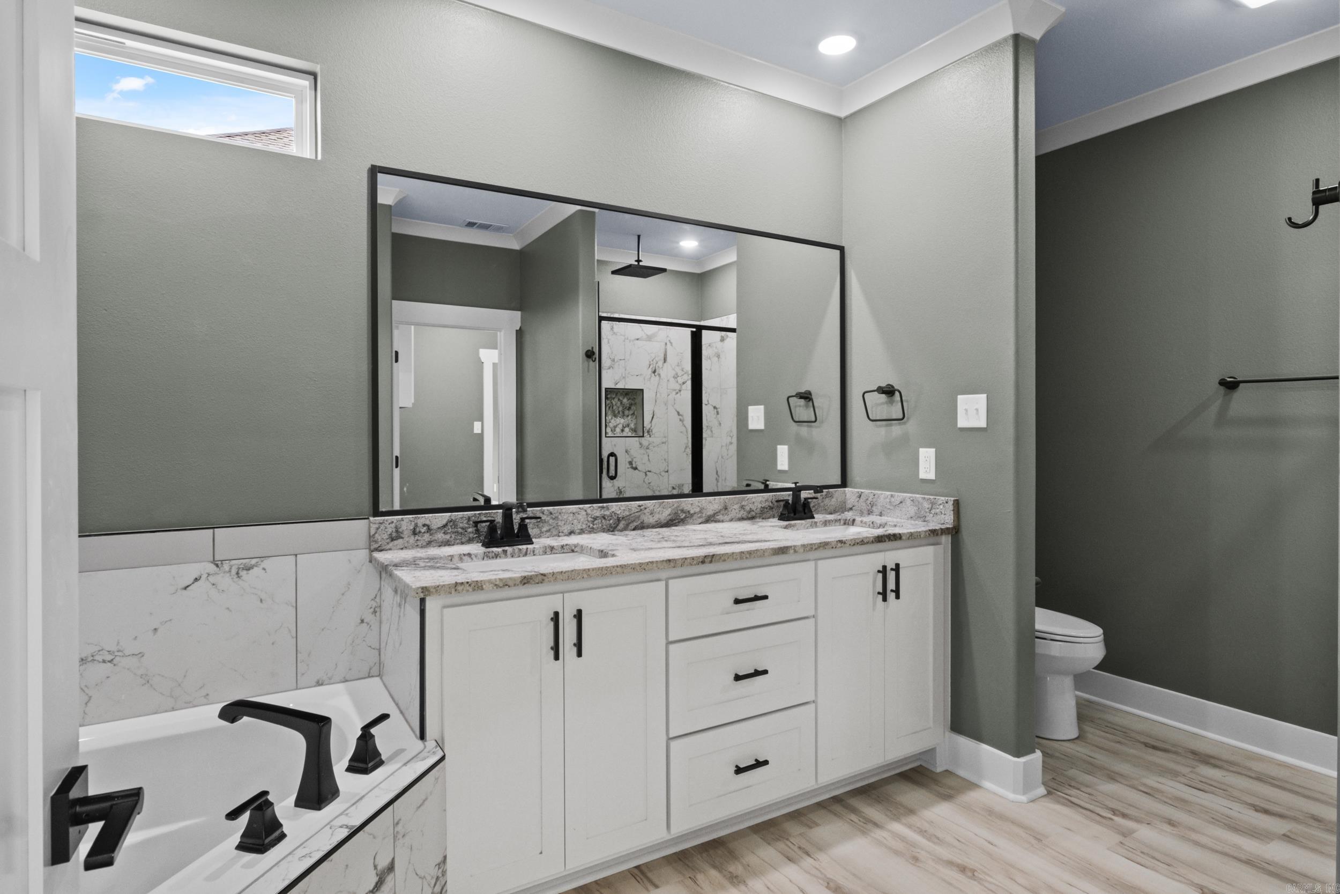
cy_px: 447
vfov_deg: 67.4
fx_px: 670
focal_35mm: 18
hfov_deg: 90.0
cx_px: 670
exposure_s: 1/3
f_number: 9
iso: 800
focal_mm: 12
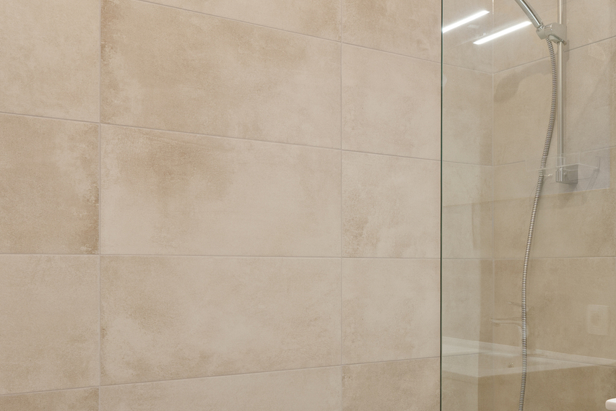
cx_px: 522
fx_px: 770
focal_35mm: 45
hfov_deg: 41.1
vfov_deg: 29.7
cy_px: 267
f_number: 11
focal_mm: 16
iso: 250
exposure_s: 2.5
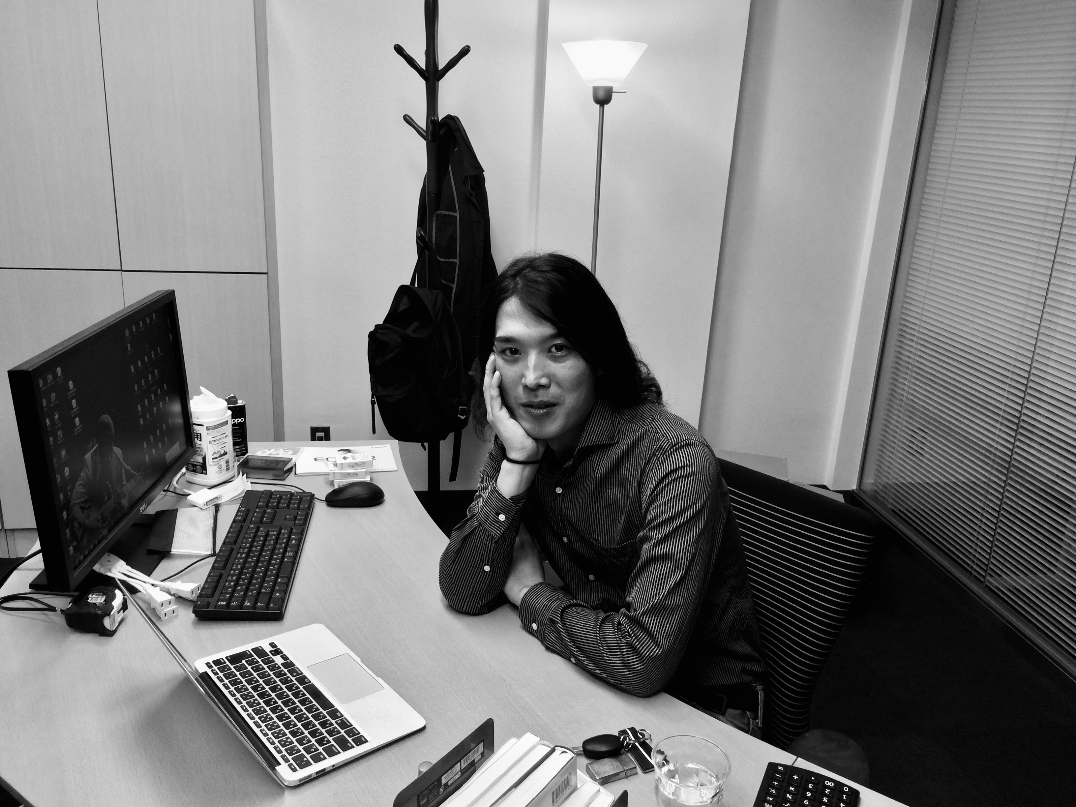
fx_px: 901
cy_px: 404
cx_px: 538
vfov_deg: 48.2
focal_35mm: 29
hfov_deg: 61.7
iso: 100
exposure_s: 1/33
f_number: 2.2
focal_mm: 4.15
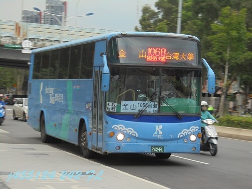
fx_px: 779
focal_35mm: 107
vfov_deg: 13.8
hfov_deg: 18.4
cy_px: 94
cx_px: 126
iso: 100
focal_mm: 19.2
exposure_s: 1/40
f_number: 5.1
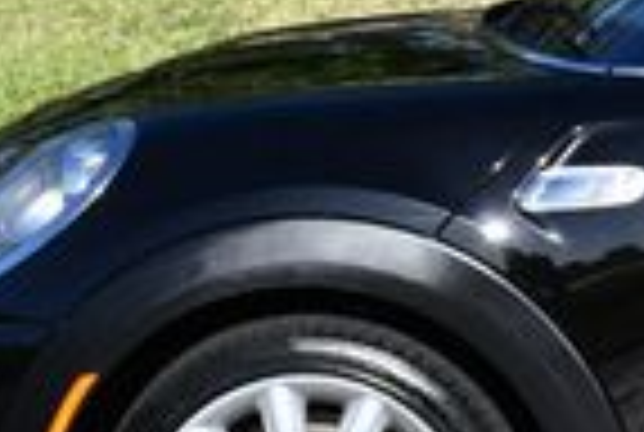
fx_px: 4643
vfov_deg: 5.3
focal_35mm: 259
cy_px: -104
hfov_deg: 7.7
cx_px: 1117
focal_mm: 29
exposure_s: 1/250
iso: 110
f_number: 8
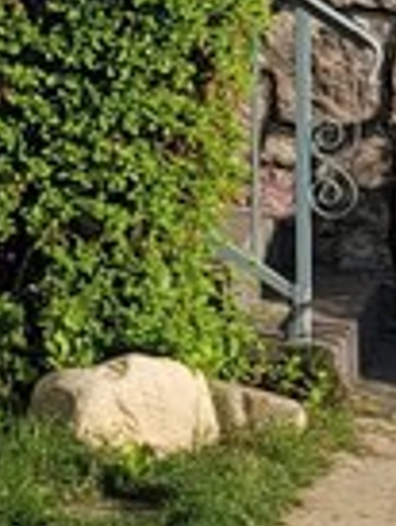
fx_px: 2848
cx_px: -481
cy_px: -296
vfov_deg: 10.2
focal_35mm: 187
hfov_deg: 7.5
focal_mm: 7
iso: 20
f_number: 1.8
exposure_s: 1/1182
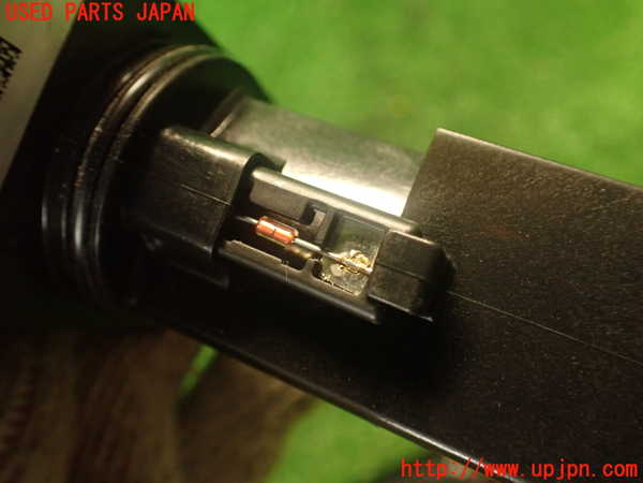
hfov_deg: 56.8
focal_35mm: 32
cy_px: 242
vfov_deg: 44.2
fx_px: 594
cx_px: 322
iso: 640
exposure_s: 1/30
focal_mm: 5.79
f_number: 2.4
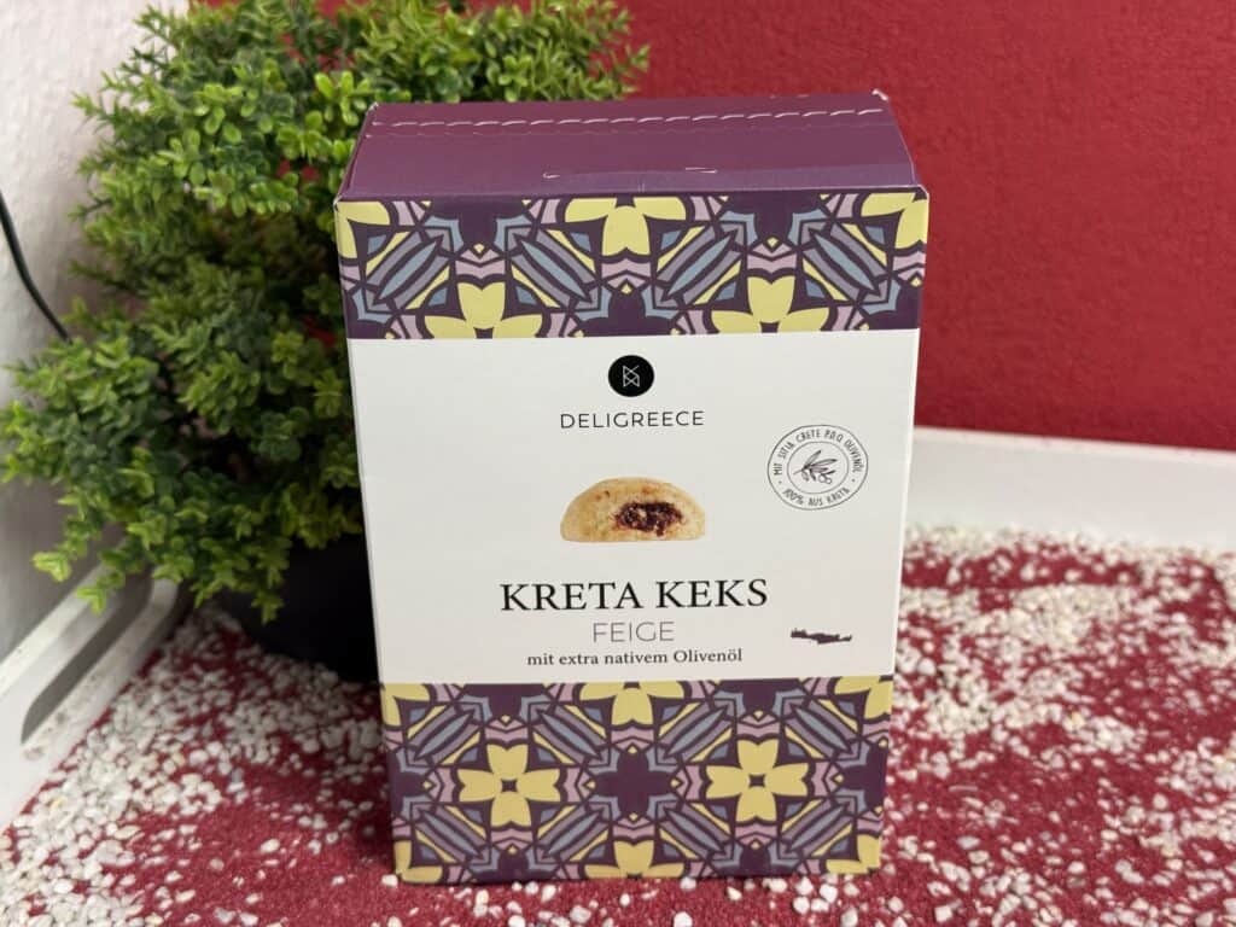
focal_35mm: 48
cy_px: 464
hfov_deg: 39.7
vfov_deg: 30.3
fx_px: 1714
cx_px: 618
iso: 125
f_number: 1.78
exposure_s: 1/100
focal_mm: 6.76
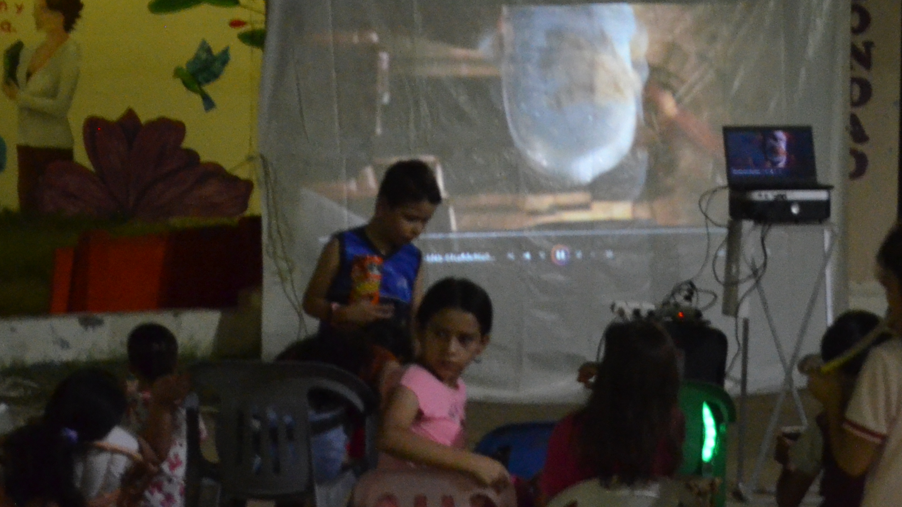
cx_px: 728
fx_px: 3420
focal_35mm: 143
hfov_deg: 14.9
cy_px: 229
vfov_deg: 8.5
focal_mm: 40
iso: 3200
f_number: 5.3
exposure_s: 1/25
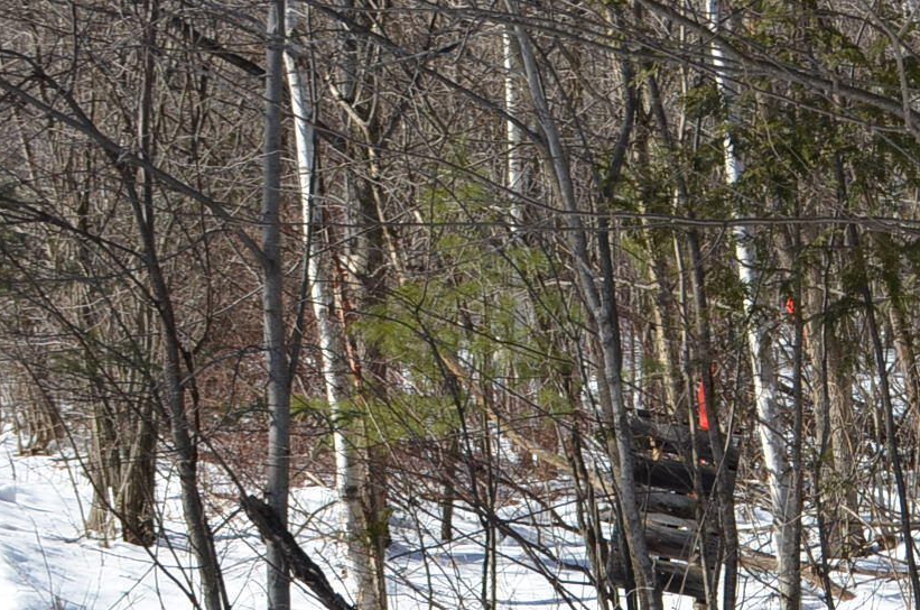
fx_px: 2984
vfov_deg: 11.7
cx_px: 1190
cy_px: 215
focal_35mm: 117
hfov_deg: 16.6
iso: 110
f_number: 8
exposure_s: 1/250
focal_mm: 26
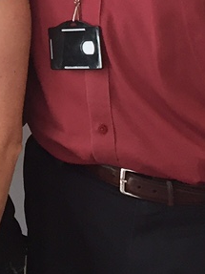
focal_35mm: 165
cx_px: -155
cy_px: -111
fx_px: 1304
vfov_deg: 11.6
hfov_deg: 8.7
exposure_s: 1/30
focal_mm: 4.15
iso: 32
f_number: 2.2
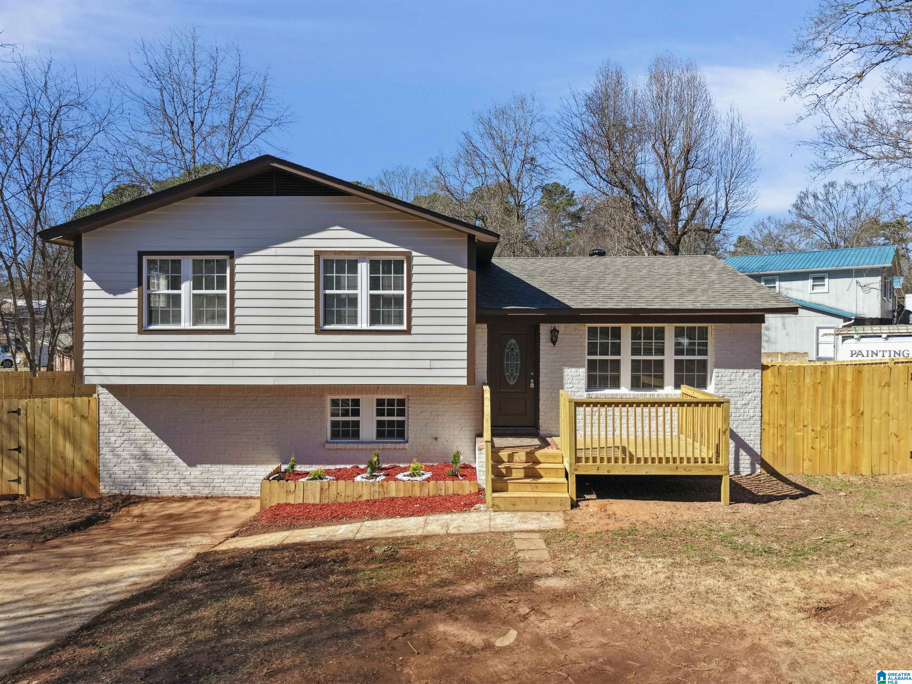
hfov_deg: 71.6
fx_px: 632
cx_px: 456
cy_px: 342
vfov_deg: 56.8
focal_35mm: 24
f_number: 1.8
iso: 130
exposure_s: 1/2500
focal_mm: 8.7
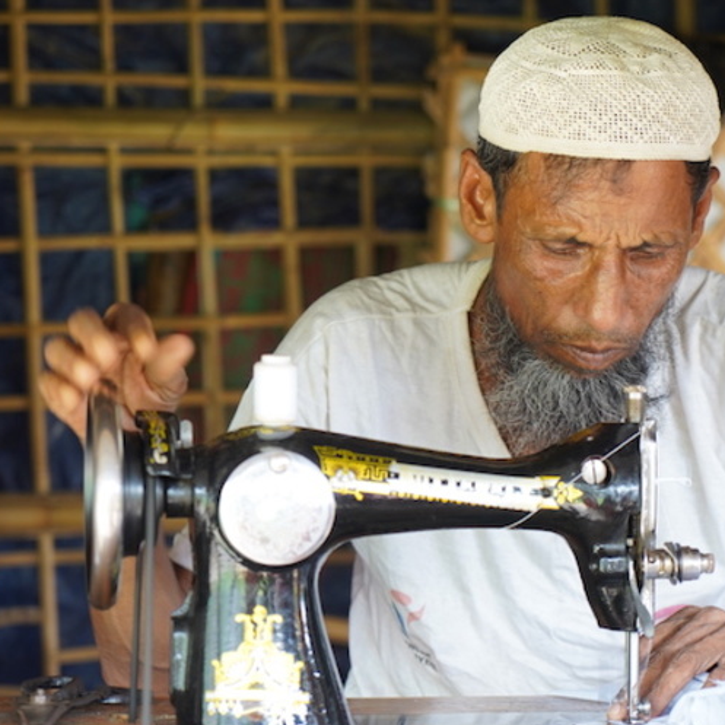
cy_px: 417
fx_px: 2654
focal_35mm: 112
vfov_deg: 15.5
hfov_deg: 15.5
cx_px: 478
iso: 250
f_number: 4
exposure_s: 1/15
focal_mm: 70
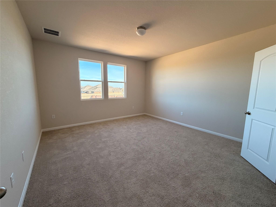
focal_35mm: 14
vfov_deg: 85.7
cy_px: 104
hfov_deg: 102.1
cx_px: 138
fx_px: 112
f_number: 2.2
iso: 160
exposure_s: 1/121
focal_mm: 2.22
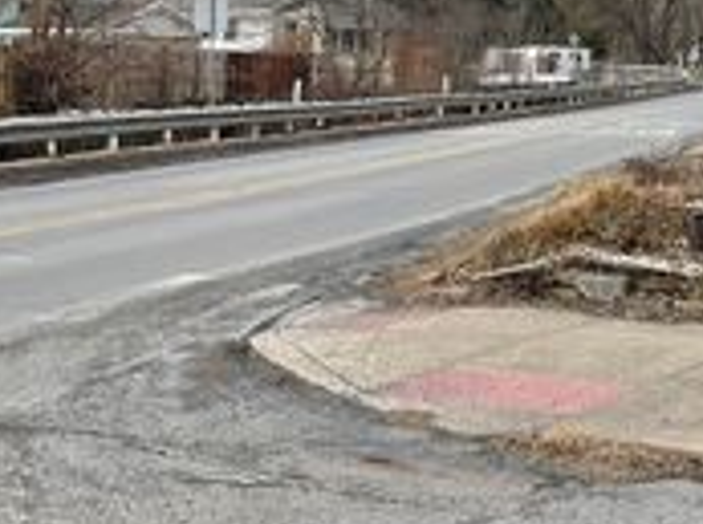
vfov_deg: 17.0
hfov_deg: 21.6
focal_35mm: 84
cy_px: -51
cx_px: 853
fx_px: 1702
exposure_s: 1/2058
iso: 16
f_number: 1.8
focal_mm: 3
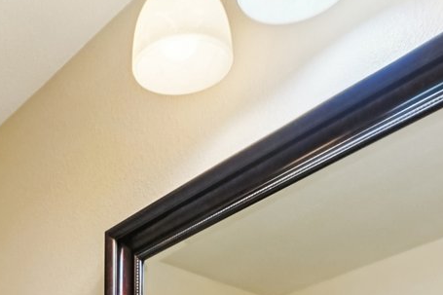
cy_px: 604
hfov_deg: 31.0
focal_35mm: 63
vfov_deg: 16.2
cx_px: 80
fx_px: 775
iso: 400
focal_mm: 14
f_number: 8
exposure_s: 1/30
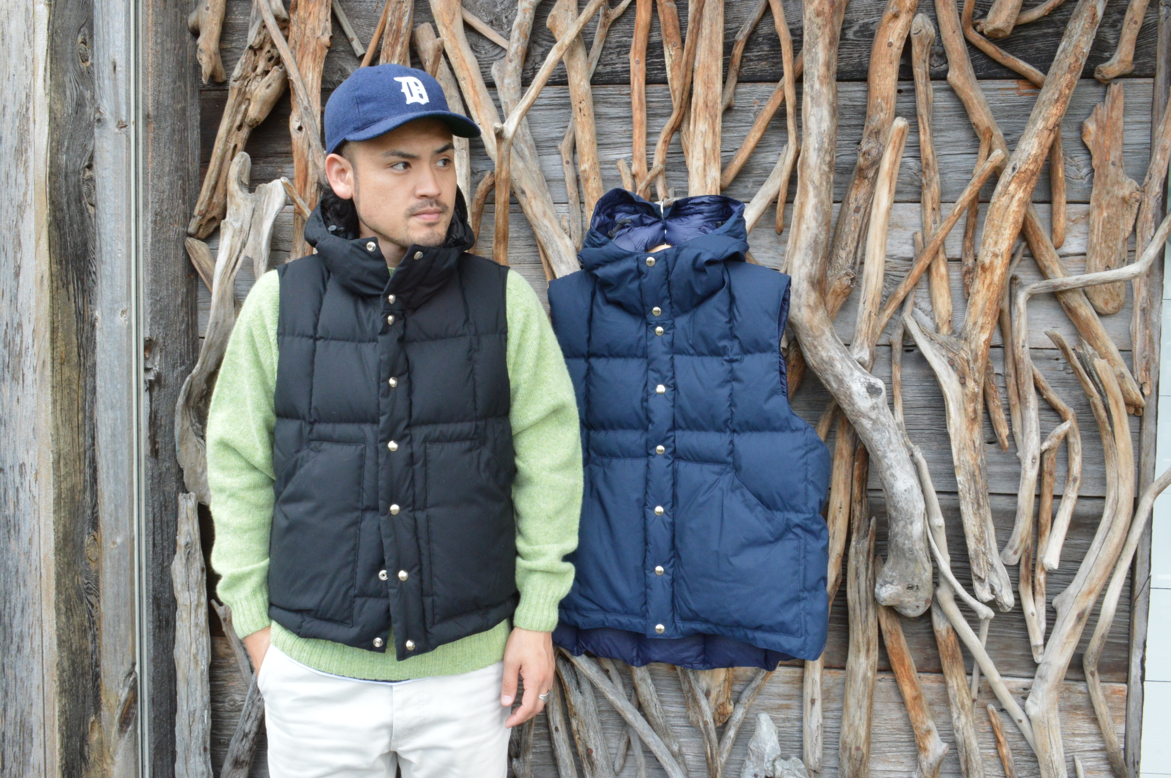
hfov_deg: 57.3
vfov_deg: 39.9
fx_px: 1072
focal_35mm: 33
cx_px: 586
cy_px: 389
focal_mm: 22
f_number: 20
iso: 1100
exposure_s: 1/30
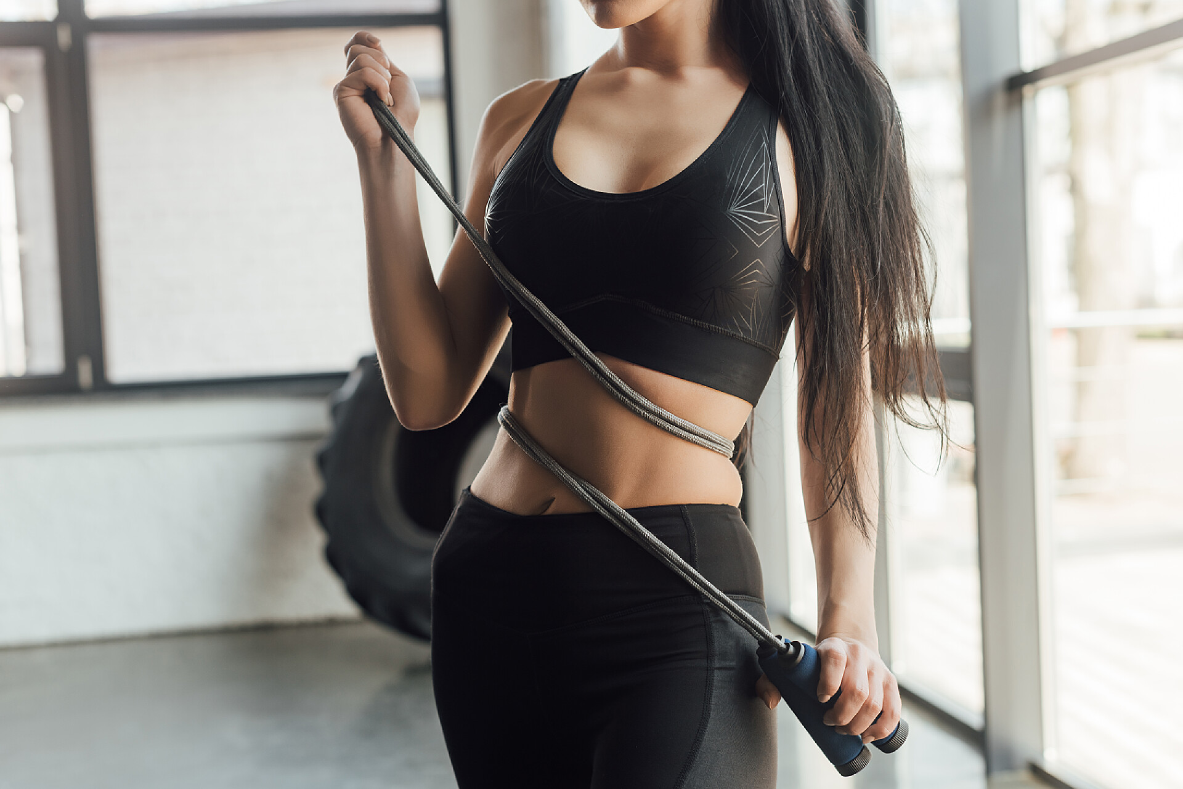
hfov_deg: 39.6
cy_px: 394
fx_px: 1643
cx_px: 592
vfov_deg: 27.0
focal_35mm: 50
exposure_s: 1/160
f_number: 3.2
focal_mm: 50
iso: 100
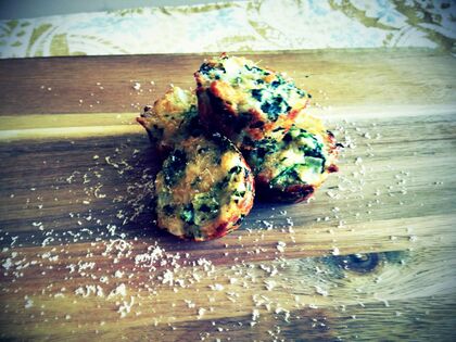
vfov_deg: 40.7
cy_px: 171
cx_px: 228
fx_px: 461
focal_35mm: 35
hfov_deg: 52.6
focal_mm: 4.28
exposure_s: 1/40
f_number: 2.4
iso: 50
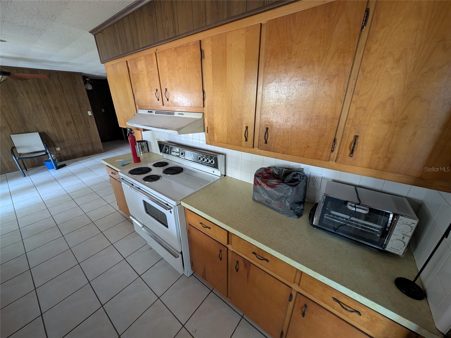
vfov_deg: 94.5
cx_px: 226
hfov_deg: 110.5
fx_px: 156
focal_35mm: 12
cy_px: 169
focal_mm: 2.23
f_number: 1.95
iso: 304
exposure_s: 1/33.7
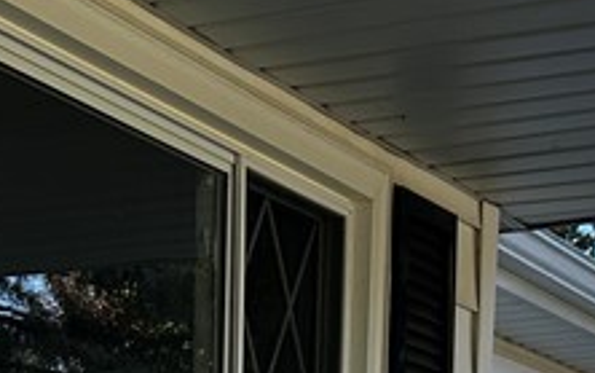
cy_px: 816
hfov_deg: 16.2
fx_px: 2060
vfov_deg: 9.5
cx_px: 24
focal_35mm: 127
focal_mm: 5.7
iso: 50
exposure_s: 1/775
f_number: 1.5
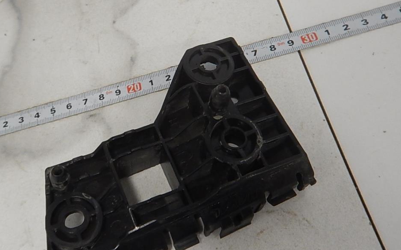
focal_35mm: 39
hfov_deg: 50.1
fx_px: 426
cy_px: 114
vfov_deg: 32.8
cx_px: 164
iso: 400
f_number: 2.8
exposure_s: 1/80
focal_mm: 4.3
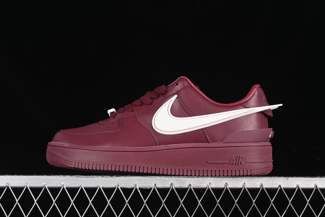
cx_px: 162
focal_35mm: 75
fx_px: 677
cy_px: 108
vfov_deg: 18.2
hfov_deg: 27.0
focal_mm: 50
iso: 160
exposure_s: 1/60
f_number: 6.3
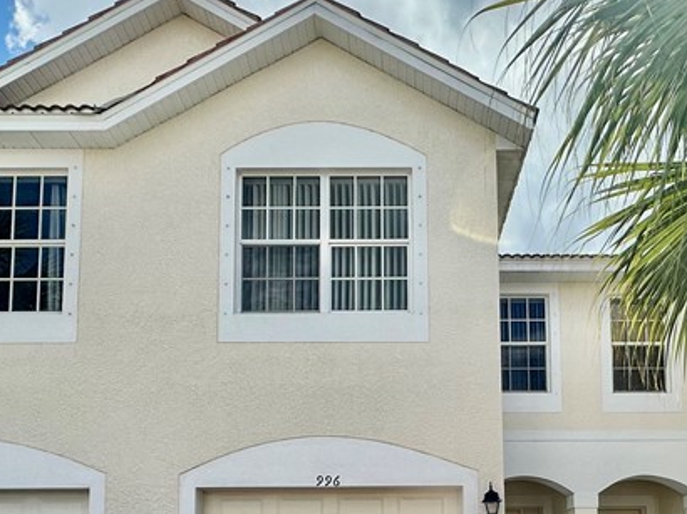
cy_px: 502
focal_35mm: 35
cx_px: 404
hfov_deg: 52.4
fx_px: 694
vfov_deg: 36.9
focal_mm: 2.22
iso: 40
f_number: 2.2
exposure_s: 1/1667
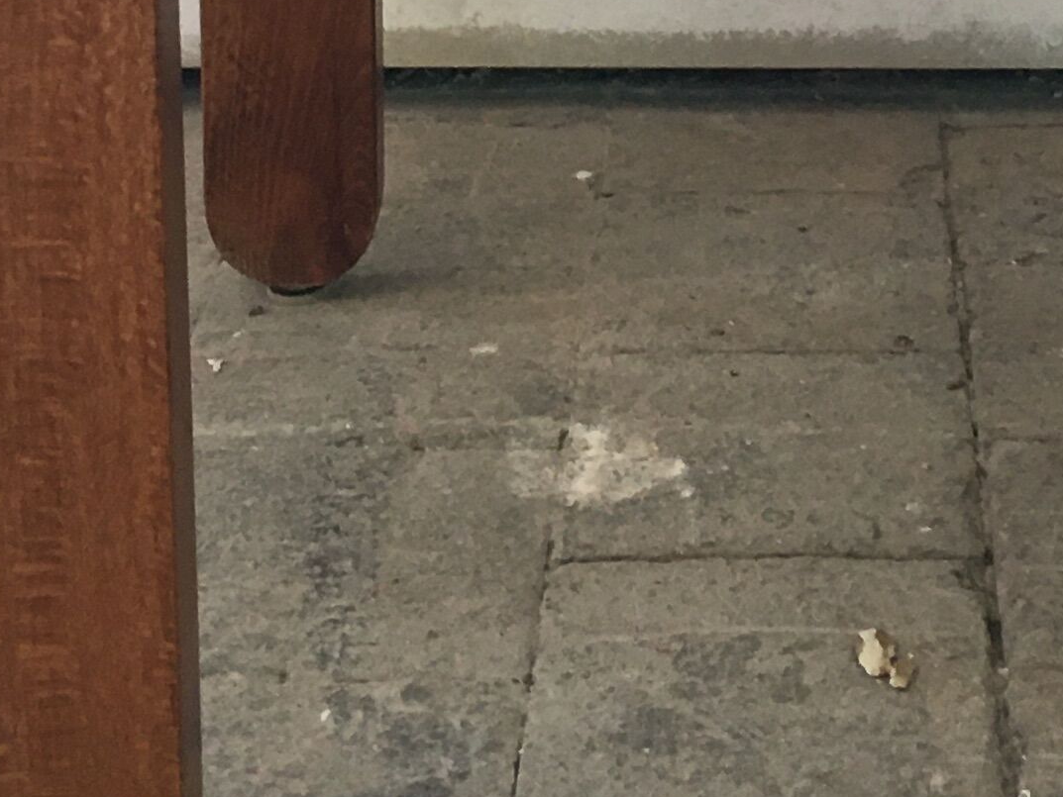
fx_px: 3348
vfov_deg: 12.6
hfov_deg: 17.9
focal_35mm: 109
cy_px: -568
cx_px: 840
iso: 100
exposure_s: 1/33
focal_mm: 4.15
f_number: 2.2
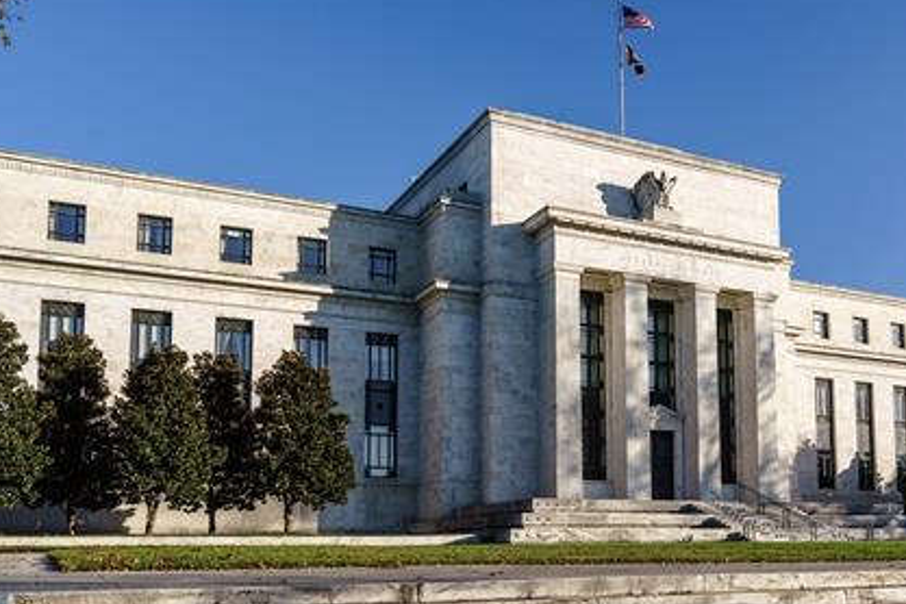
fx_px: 981
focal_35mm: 39
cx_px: 637
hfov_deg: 48.3
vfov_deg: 33.5
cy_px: 455
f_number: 6.3
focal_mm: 25
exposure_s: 1/500
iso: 100
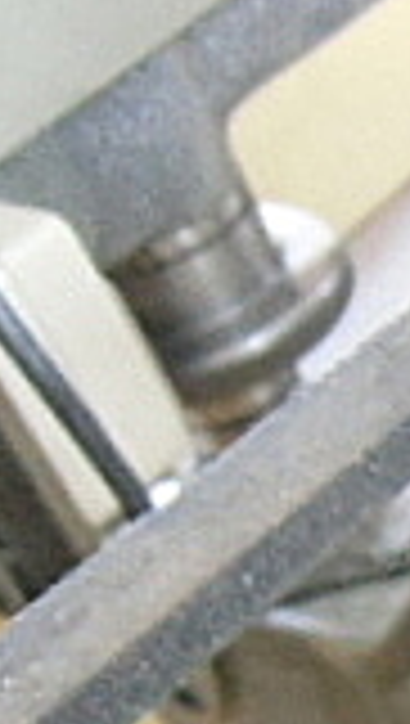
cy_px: 800
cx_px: 1000
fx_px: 2003
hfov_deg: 10.1
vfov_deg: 19.6
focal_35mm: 104
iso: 400
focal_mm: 4.24
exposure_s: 1/13
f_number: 3
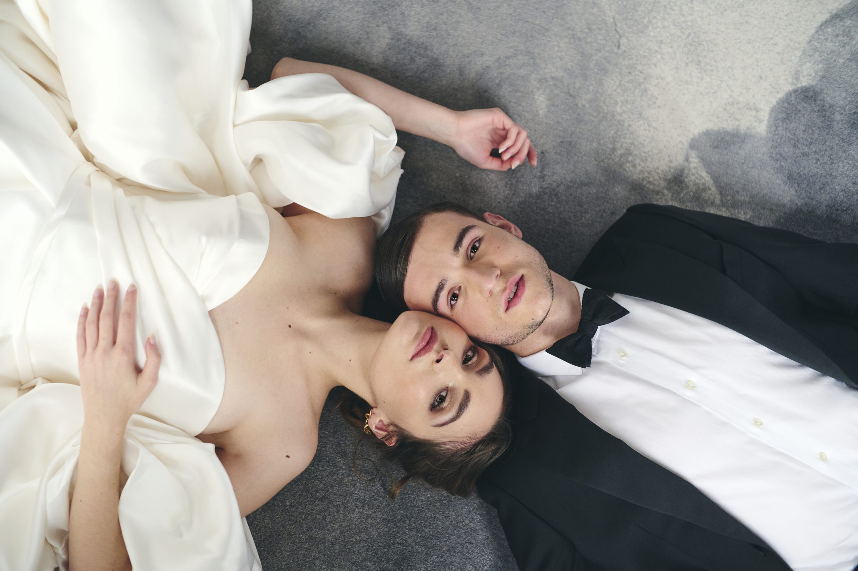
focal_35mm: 90
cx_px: 429
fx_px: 2143
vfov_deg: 15.2
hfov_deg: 22.6
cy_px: 286
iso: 1800
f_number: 2.8
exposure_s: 1/250
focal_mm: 90
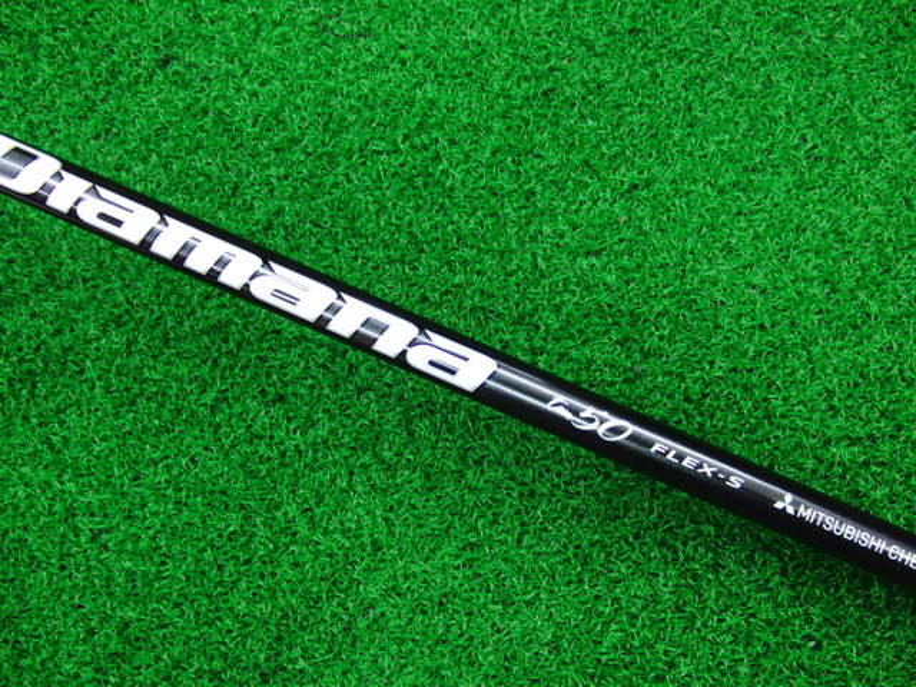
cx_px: 458
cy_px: 344
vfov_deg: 38.7
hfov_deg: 50.1
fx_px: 979
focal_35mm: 37
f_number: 3.6
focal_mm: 6.42
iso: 400
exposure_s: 1/30
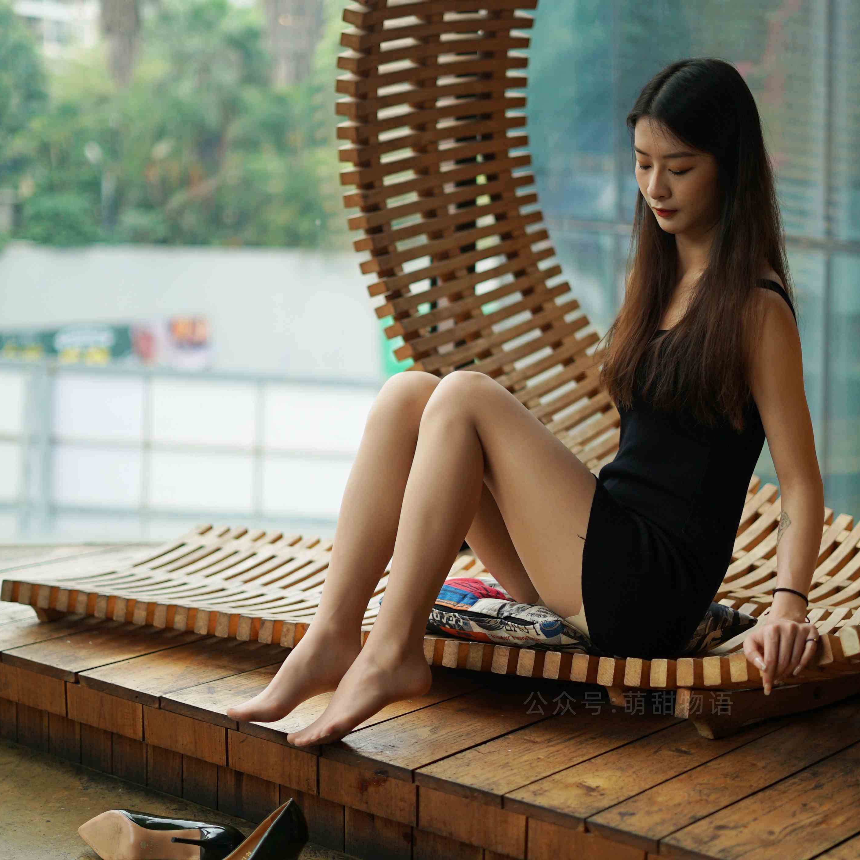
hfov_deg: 26.9
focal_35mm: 64
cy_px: 447
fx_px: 1799
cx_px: 430
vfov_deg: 26.9
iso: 250
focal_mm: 50
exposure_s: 1/1250
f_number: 1.8
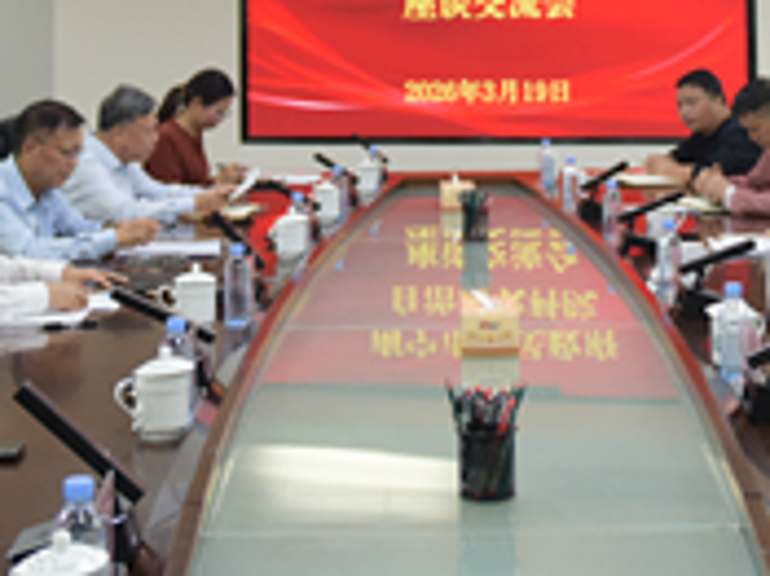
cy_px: -57
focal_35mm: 79
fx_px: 1756
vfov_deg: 18.0
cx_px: 488
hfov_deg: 24.7
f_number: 2.8
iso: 640
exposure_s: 1/125
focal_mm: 24
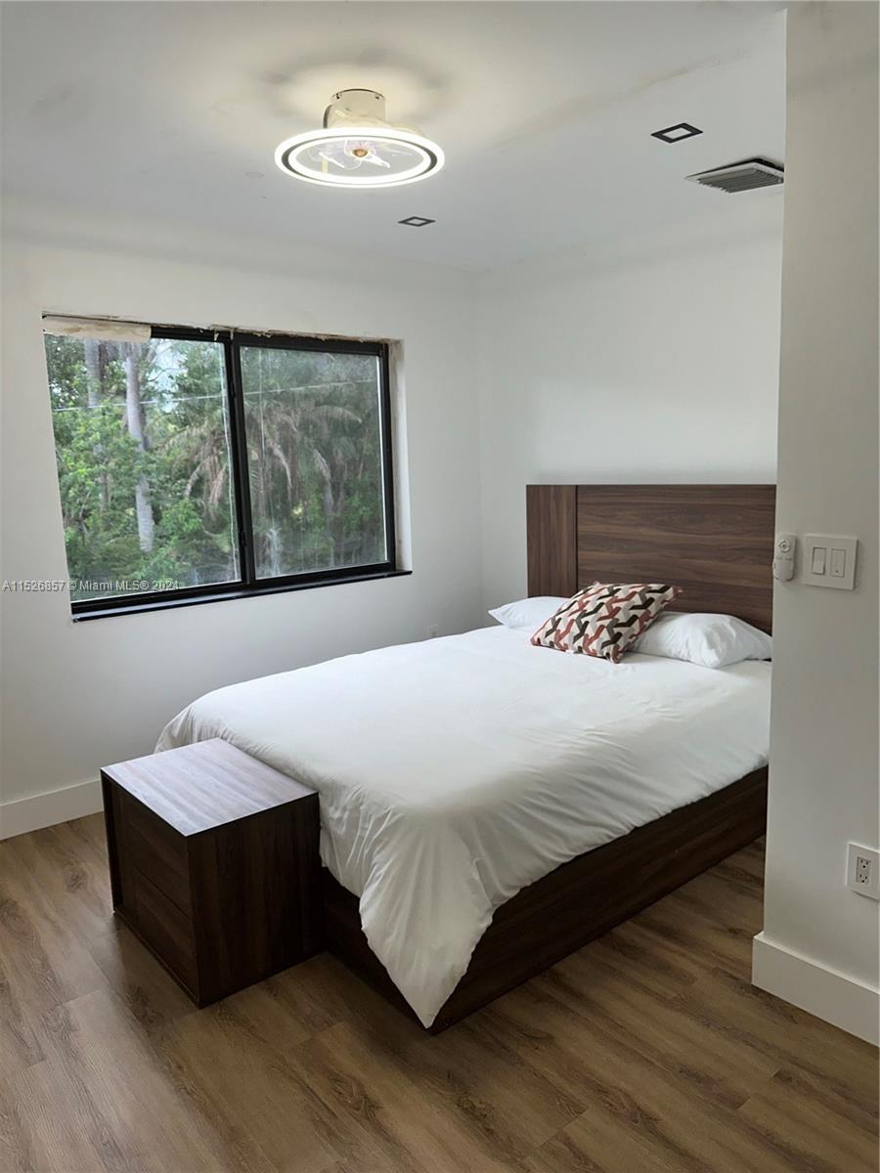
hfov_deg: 56.8
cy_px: 586
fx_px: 813
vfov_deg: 71.6
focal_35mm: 24
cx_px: 440
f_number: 1.78
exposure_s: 1/214
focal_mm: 6.86
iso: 50
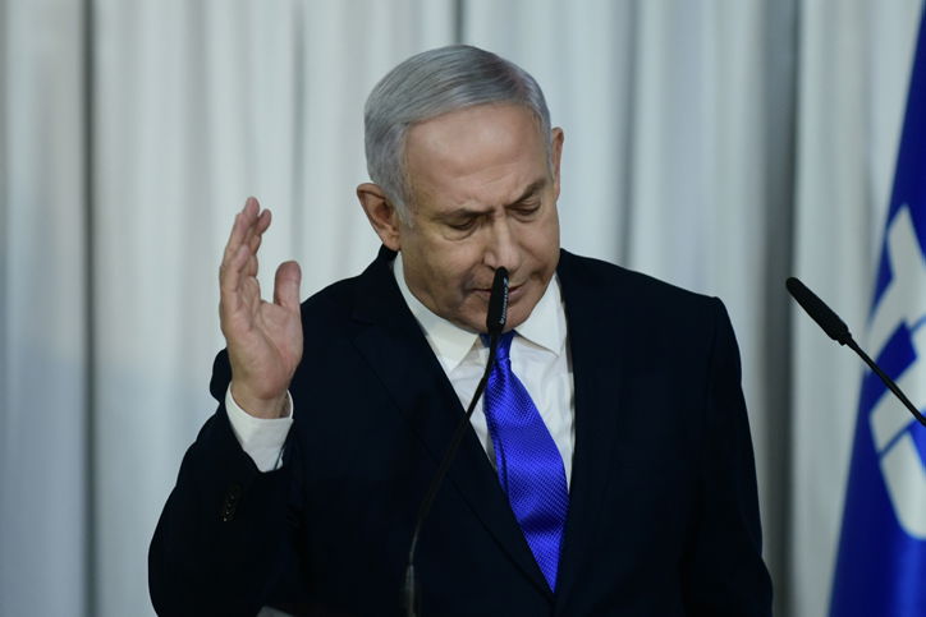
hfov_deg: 7.2
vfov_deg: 4.8
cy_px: 308
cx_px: 463
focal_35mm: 285
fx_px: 7332
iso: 1250
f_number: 3.2
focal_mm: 190
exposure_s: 1/250
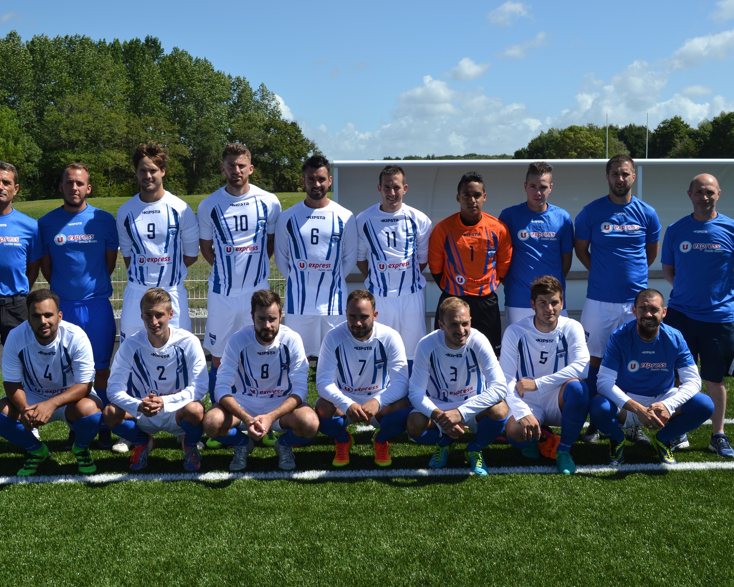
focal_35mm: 44
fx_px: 956
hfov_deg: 42.0
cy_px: 293
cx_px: 347
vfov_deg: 34.1
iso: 100
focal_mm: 26
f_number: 8
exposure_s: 1/250
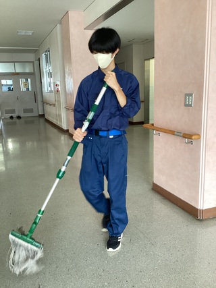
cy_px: 144
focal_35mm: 31
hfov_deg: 45.4
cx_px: 108
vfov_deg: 58.4
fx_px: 258
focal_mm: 3.3
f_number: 2.4
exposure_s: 1/60
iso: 160
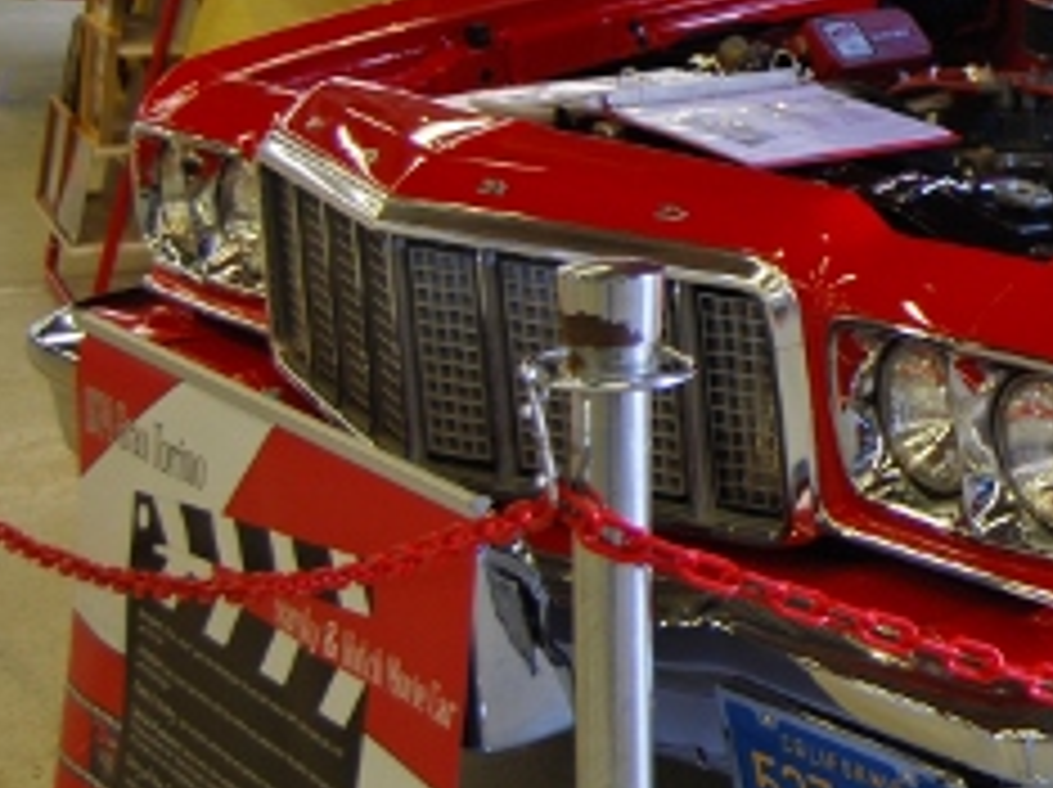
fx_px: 2644
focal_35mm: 87
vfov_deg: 16.7
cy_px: 86
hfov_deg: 20.5
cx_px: 1386
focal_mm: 22
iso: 200
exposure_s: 1/50
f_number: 3.8
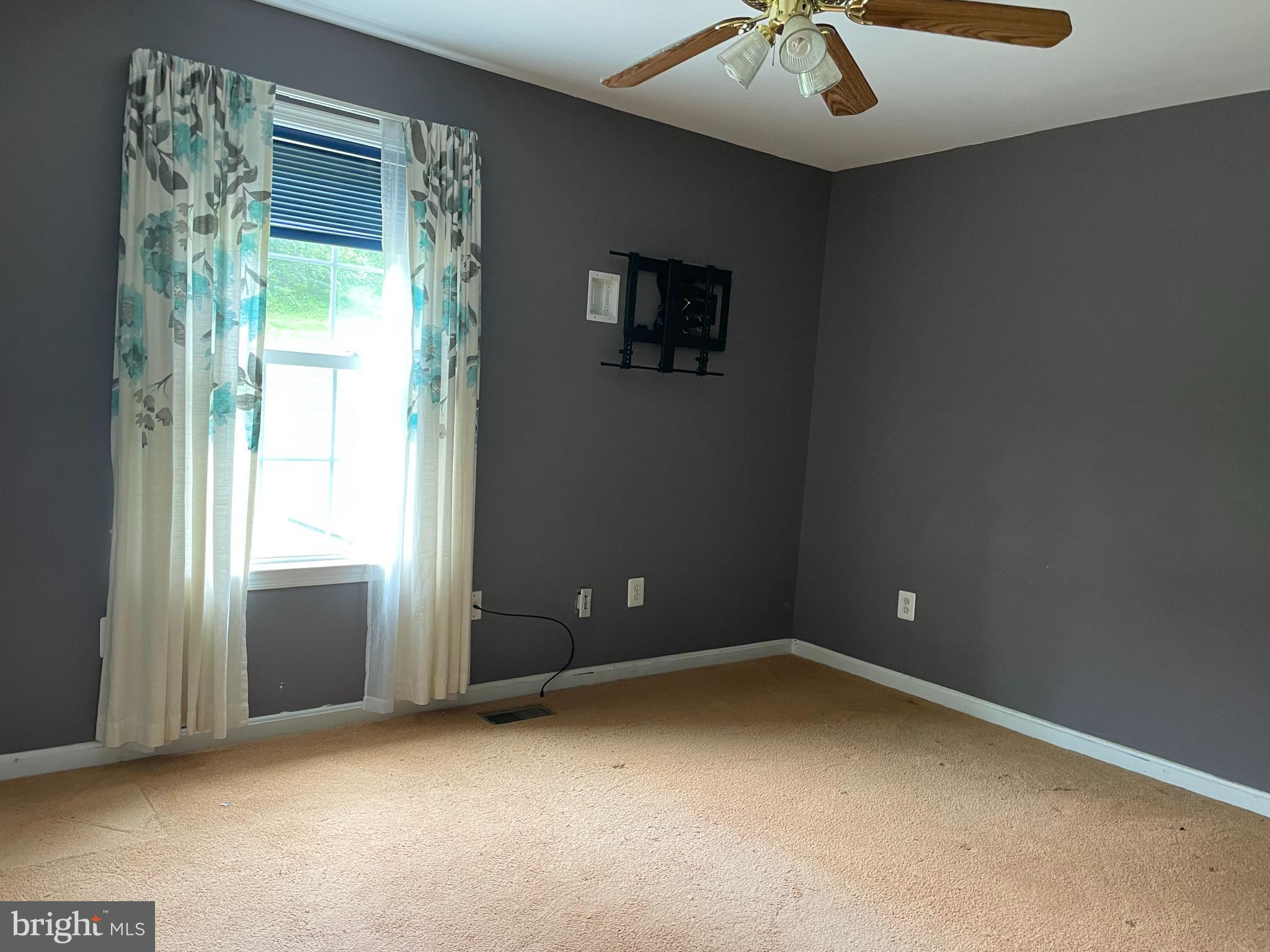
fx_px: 954
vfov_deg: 53.1
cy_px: 476
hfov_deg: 67.3
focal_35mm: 26
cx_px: 635
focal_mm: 4.2
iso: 100
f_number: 1.6
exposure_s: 1/60
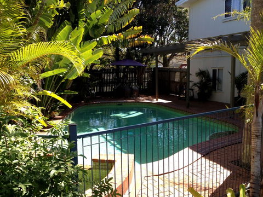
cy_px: 98
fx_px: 266
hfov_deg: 52.6
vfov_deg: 40.7
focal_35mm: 35
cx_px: 132
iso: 64
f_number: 2.4
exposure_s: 1/421
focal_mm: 4.28
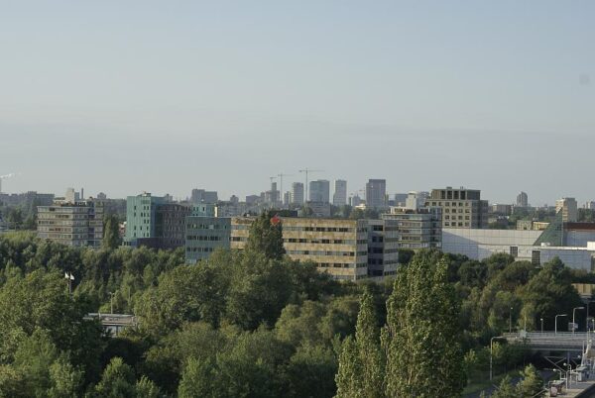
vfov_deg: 13.1
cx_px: 298
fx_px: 1738
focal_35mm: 105
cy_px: 199
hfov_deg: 19.4
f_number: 8
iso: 100
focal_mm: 70
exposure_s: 1/250
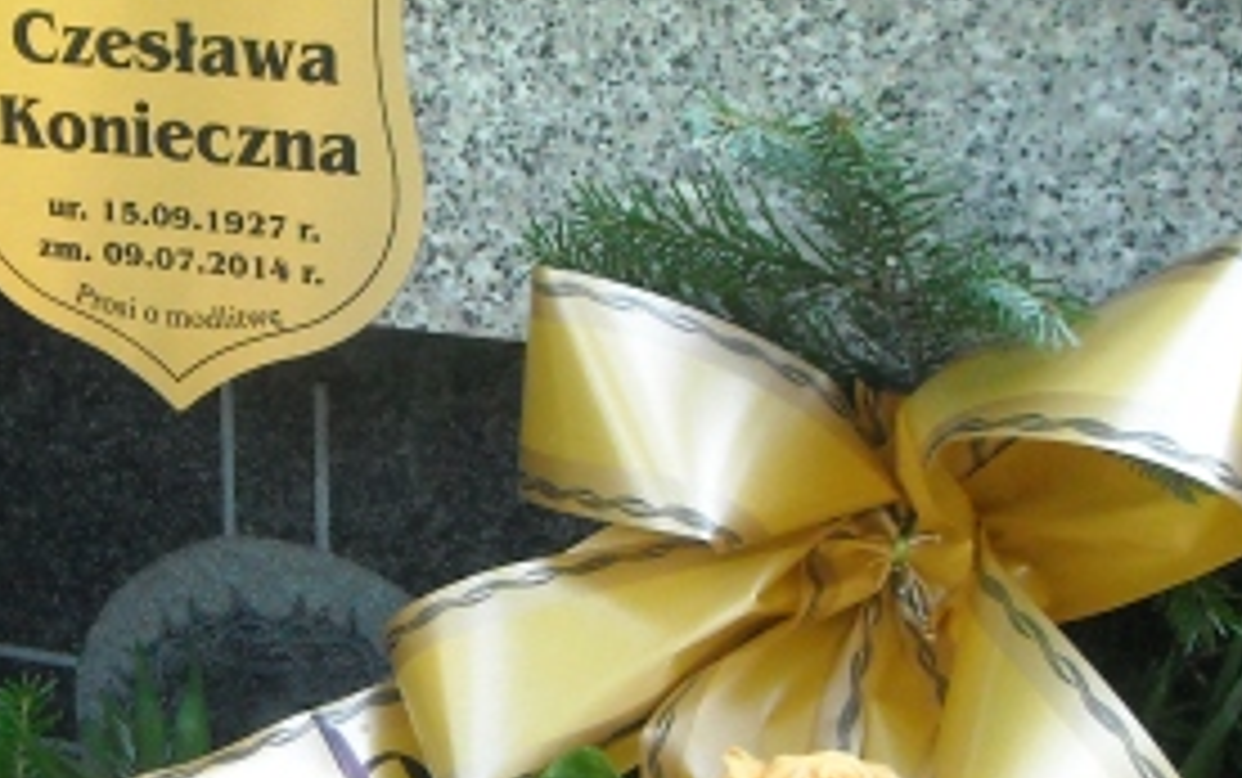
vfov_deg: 15.2
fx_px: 2913
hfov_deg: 23.6
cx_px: 207
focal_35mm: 86
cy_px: 369
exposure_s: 1/141
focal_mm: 5.7
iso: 383
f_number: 2.8
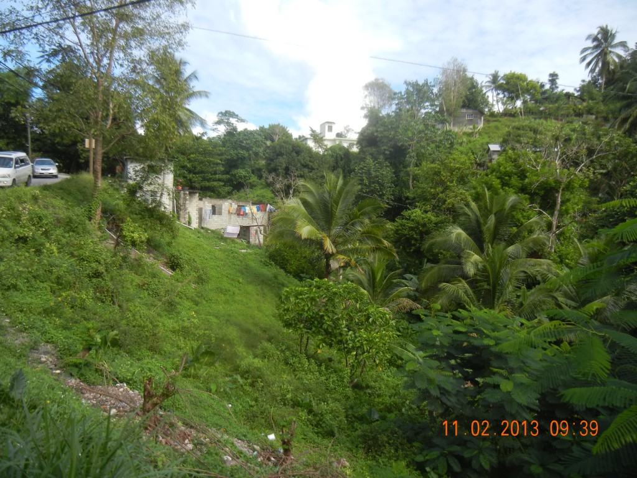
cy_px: 239
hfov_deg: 60.0
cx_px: 318
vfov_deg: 46.8
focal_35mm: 30
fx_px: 552
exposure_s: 1/813
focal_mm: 5.4
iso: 160
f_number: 3.5
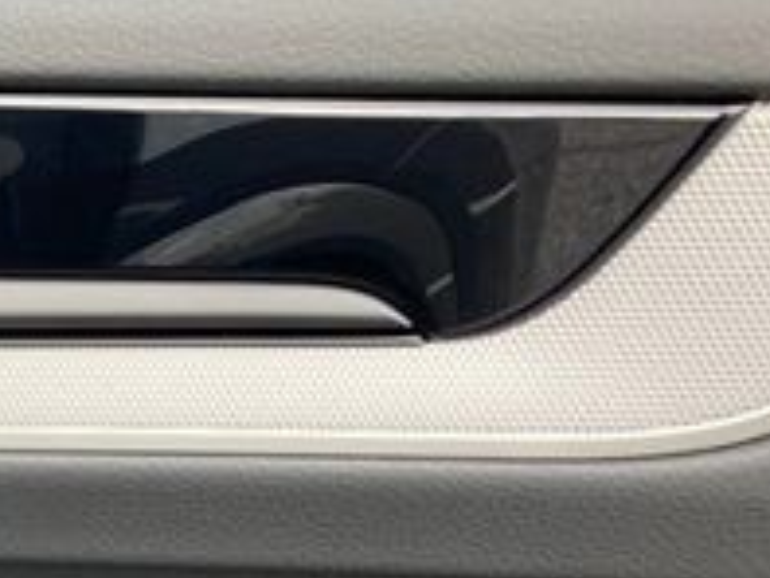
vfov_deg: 15.3
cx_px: -356
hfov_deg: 19.1
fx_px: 2025
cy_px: 801
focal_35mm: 91
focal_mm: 3.99
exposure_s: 1/117
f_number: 1.8
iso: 80
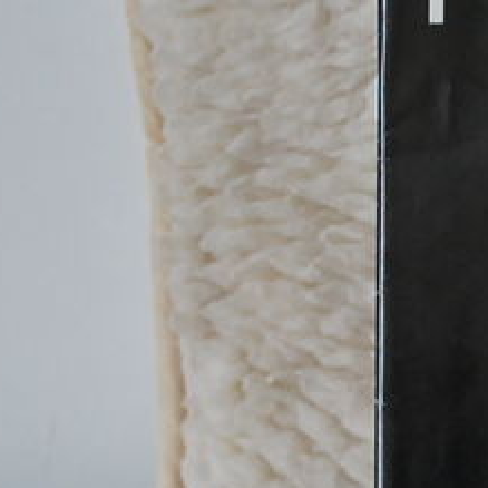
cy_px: 335
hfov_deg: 9.6
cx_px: 831
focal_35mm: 175
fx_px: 2791
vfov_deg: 10.0
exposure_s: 1/30
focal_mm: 30
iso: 900
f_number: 4.8
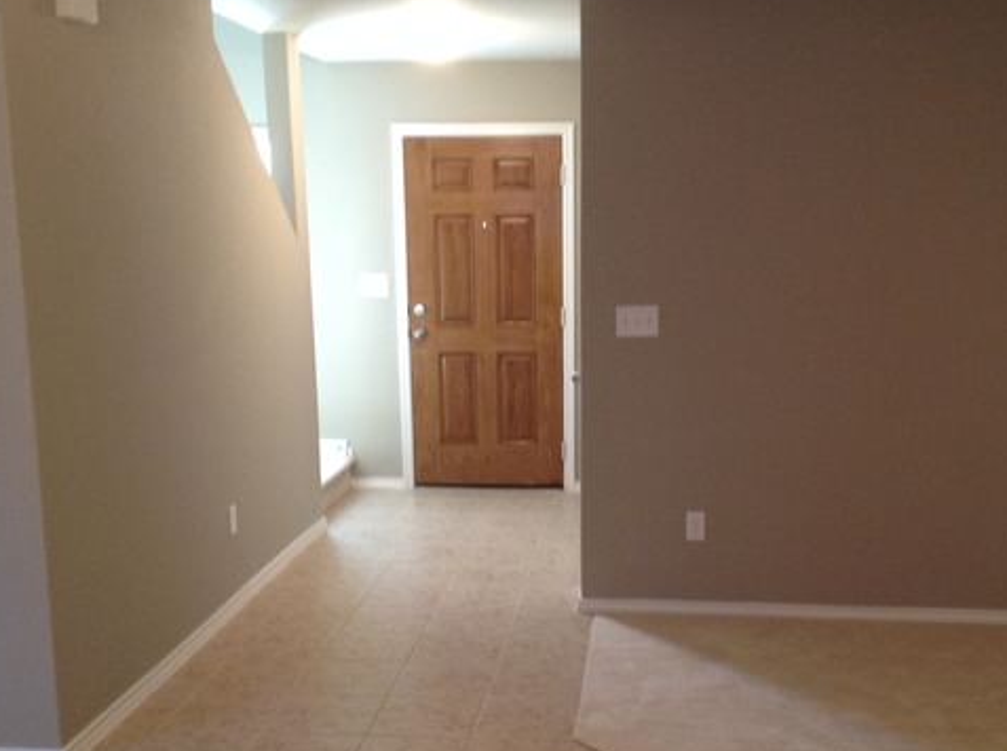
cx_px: 547
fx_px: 1365
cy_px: 470
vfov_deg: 30.7
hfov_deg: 40.5
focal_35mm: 47
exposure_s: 1/15
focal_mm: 4.28
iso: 125
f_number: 2.4
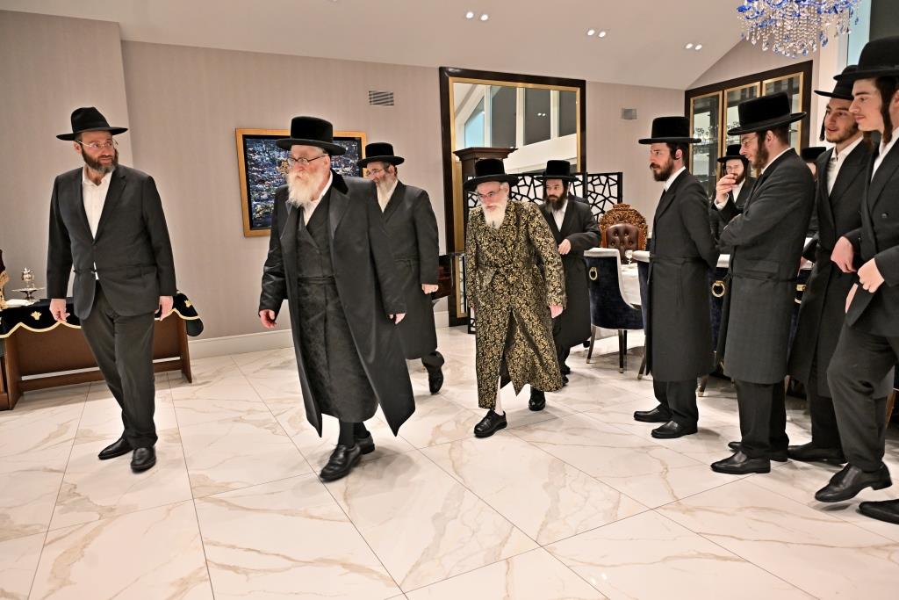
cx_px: 450
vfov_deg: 53.1
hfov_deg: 73.7
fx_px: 599
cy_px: 300
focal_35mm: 24
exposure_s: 1/200
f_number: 4
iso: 1000
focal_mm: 24
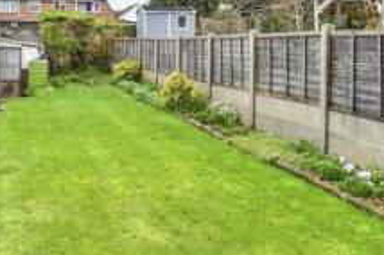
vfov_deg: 28.4
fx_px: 490
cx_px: 6
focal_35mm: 46
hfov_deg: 38.4
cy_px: 44
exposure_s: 1/200
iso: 400
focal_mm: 10
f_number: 8
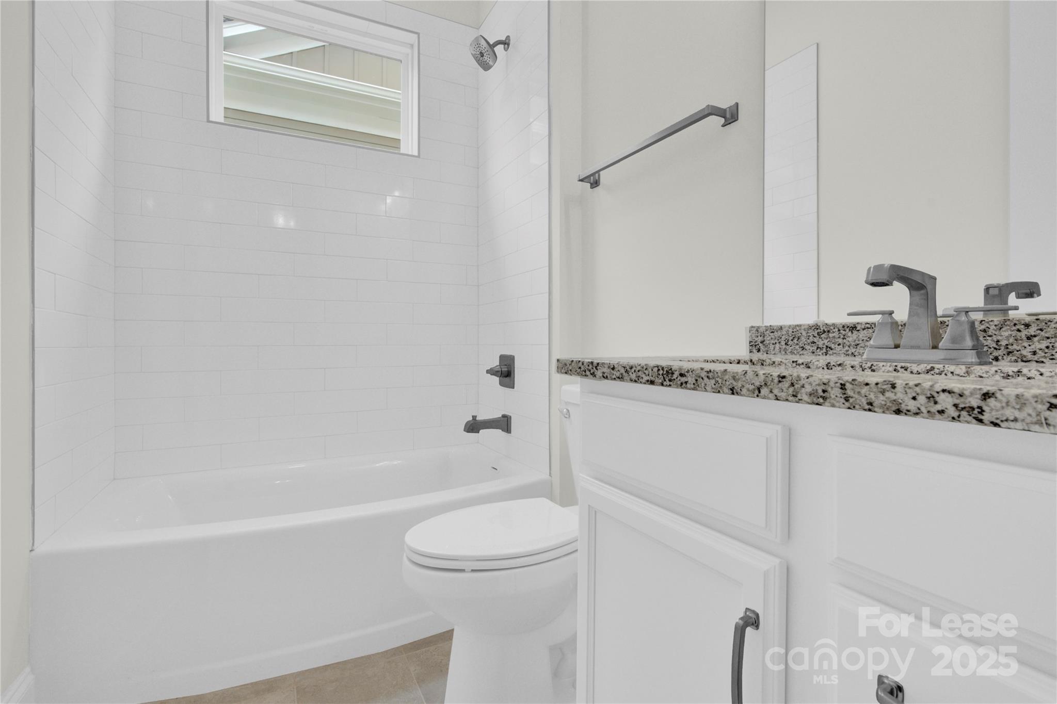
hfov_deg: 96.7
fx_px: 470
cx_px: 528
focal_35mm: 16
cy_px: 352
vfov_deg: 73.7
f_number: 10
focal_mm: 16
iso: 800
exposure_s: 1/80
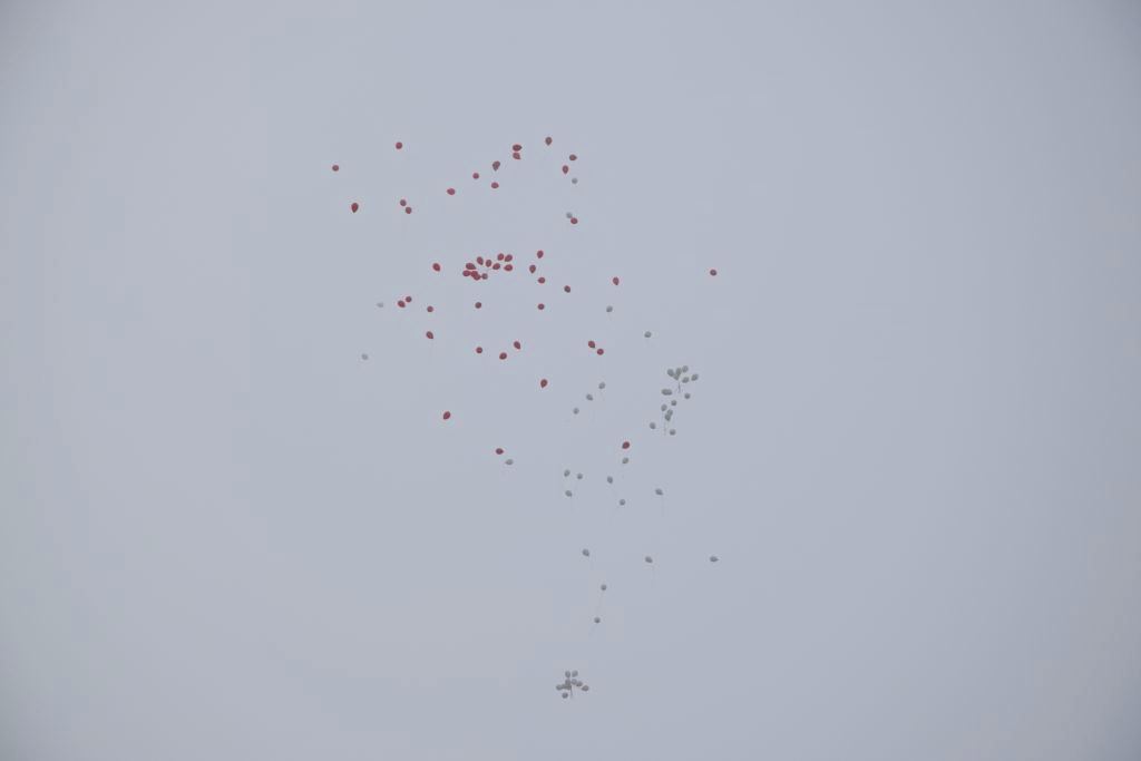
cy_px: 380
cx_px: 570
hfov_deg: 13.0
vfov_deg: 8.7
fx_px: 4992
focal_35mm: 158
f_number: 8
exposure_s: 1/200
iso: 100
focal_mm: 105
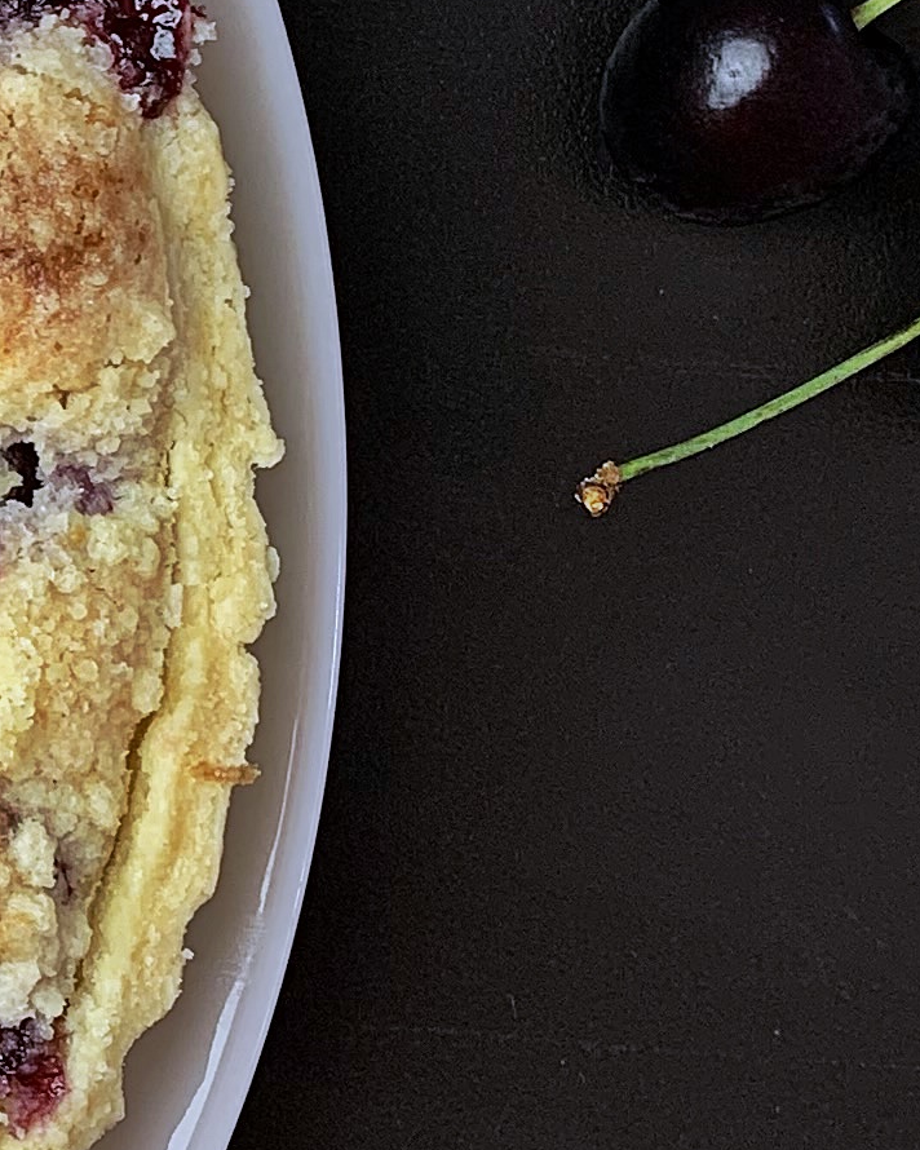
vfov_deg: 16.3
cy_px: -35
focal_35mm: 115
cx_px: -985
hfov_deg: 11.8
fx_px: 3914
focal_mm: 4.25
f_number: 1.8
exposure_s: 1/100
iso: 25
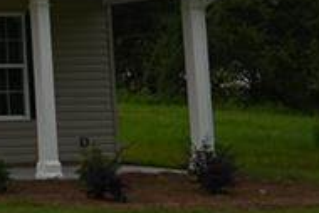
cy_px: -18
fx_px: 1144
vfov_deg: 10.5
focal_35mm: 129
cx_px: -343
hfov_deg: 13.4
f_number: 5.6
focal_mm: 24
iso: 125
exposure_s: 1/250
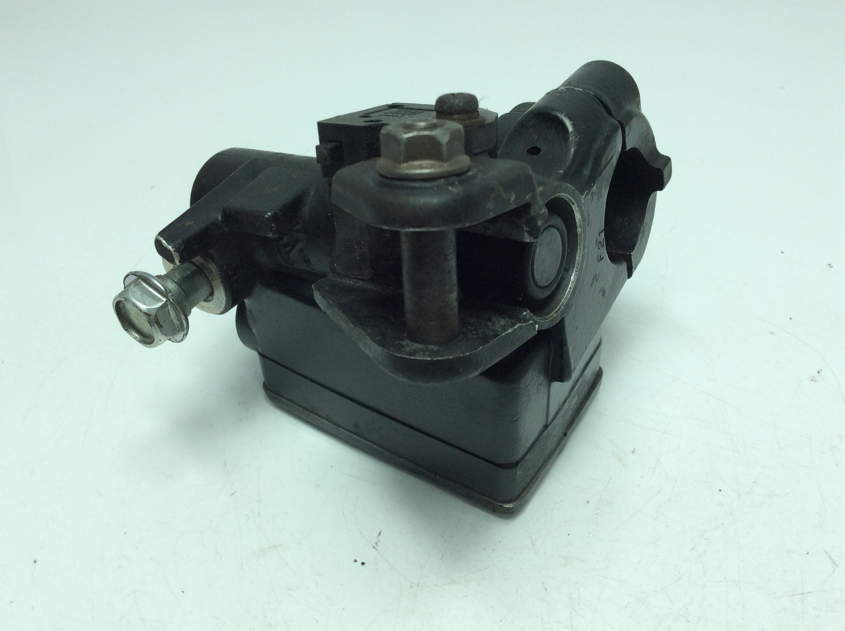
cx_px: 422
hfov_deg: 56.9
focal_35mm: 32
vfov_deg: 44.1
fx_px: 780
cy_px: 316
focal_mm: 3.3
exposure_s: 1/376
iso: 32
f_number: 2.4
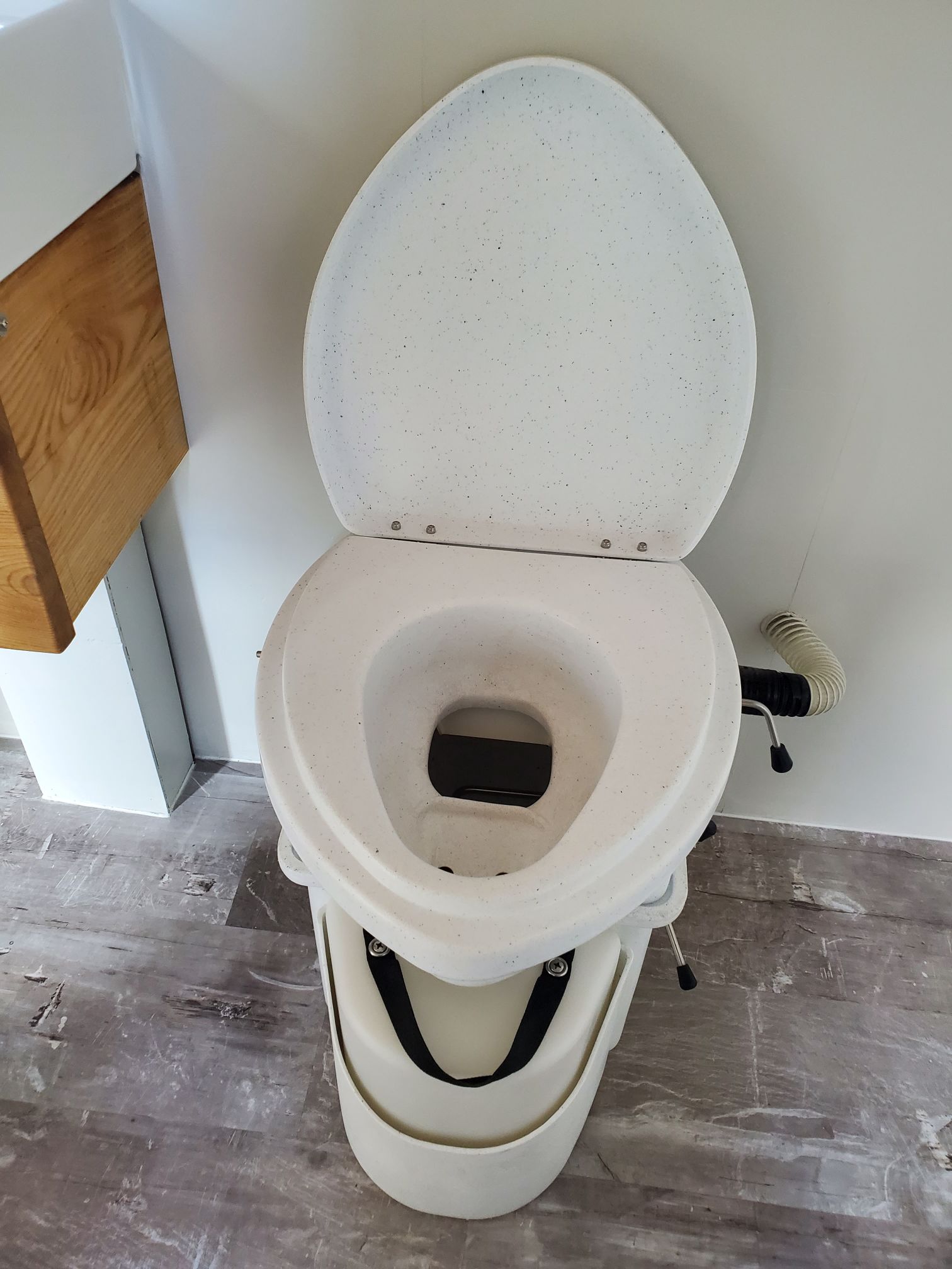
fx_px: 953
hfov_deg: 53.1
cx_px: 476
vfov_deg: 67.3
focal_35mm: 26
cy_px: 634
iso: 250
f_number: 2.4
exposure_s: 1/40
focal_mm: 4.3
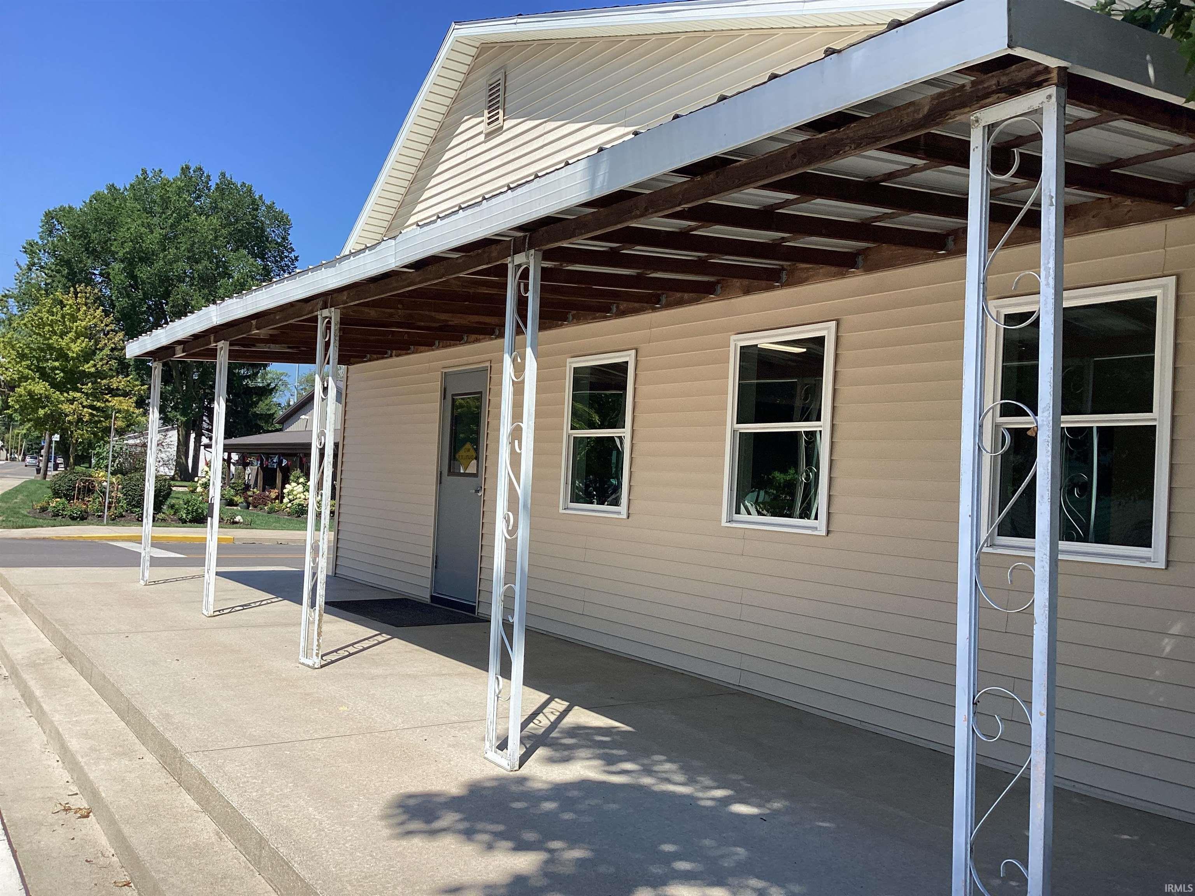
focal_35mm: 31
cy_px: 448
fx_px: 1070
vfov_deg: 45.4
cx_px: 598
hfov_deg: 58.4
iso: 25
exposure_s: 1/1101
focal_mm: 3.3
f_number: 2.4
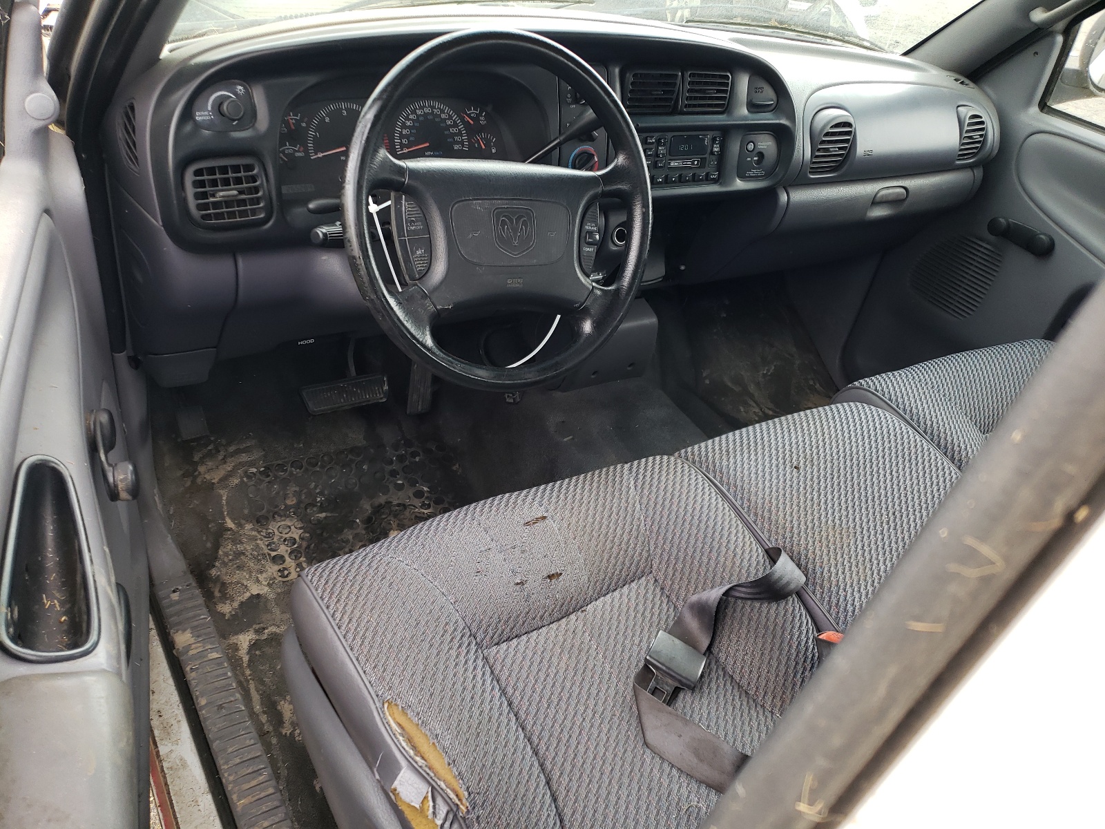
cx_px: 552
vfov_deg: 53.1
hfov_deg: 67.3
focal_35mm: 26
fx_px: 830
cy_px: 414
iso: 63
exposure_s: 1/120
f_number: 1.5
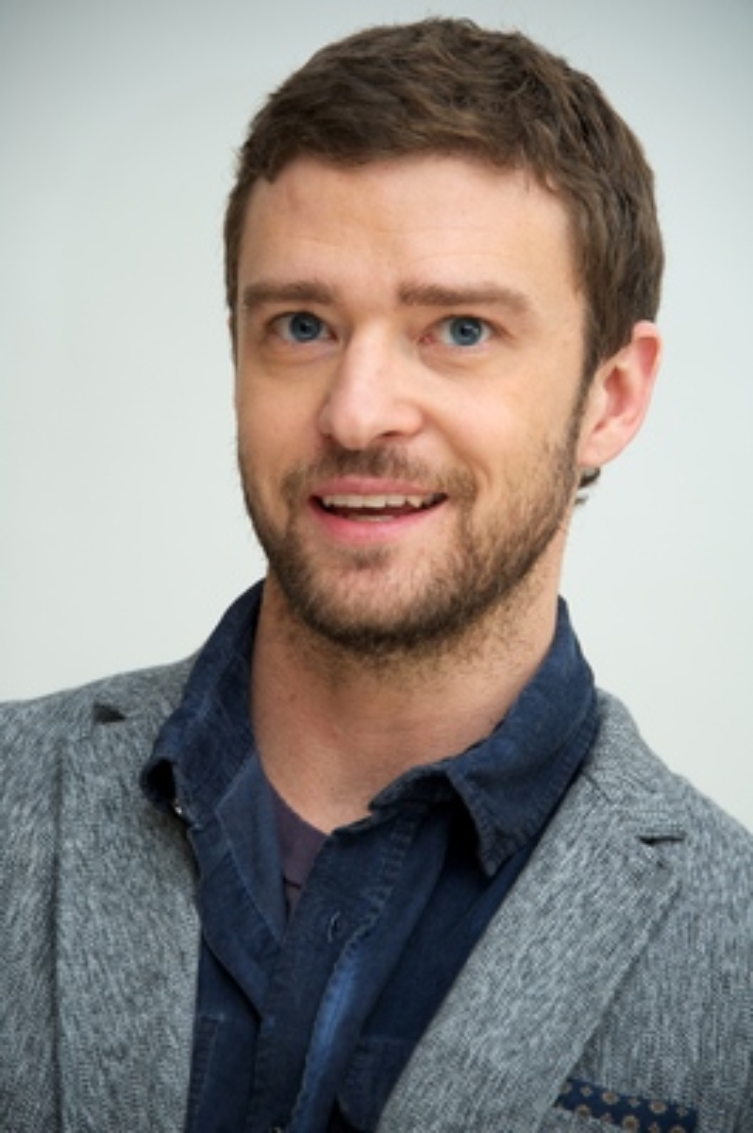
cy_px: 566
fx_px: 6600
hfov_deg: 6.5
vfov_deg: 9.8
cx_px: 376
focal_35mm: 210
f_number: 6.3
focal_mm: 210
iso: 400
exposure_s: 1/60
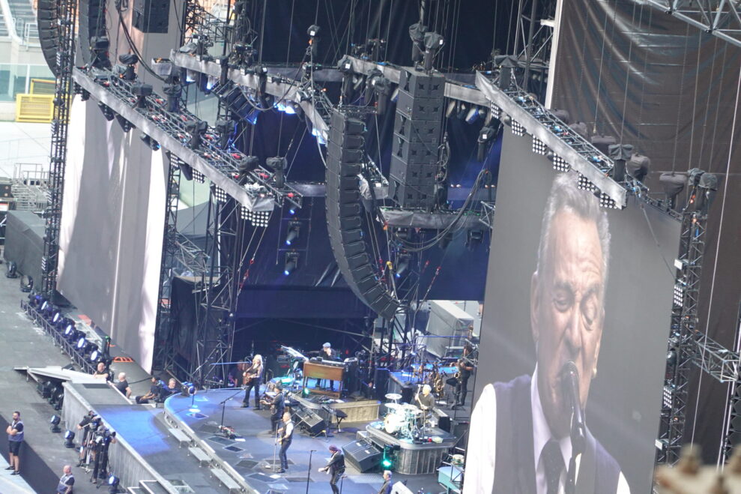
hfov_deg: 10.3
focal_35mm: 200
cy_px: 247
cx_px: 370
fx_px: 4116
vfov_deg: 6.9
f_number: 4.5
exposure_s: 1/40
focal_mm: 72
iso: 800
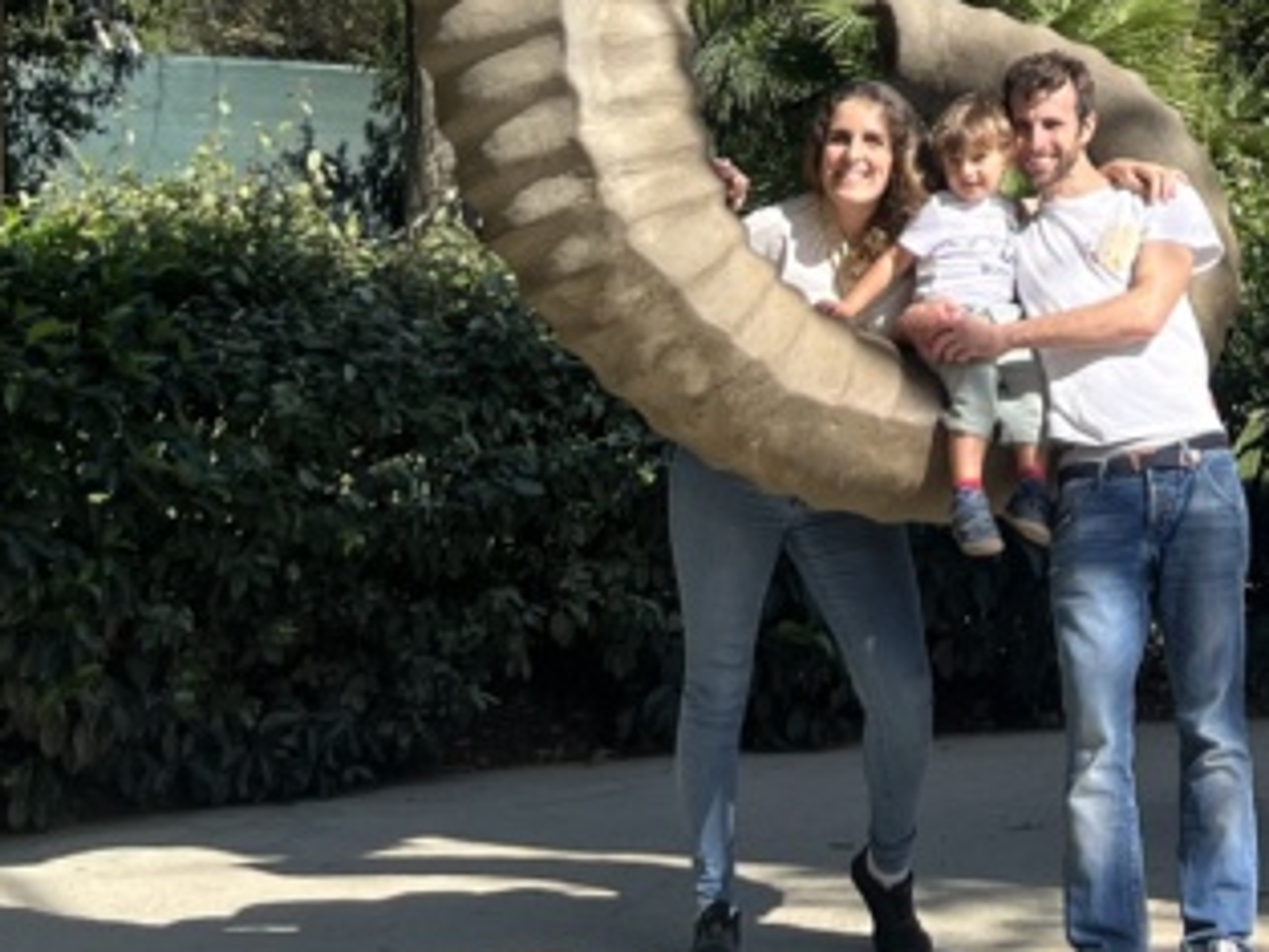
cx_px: 1314
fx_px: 3117
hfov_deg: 22.0
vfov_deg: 16.0
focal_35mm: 85
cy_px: -462
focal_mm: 5.1
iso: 50
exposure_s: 1/1923
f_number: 1.6
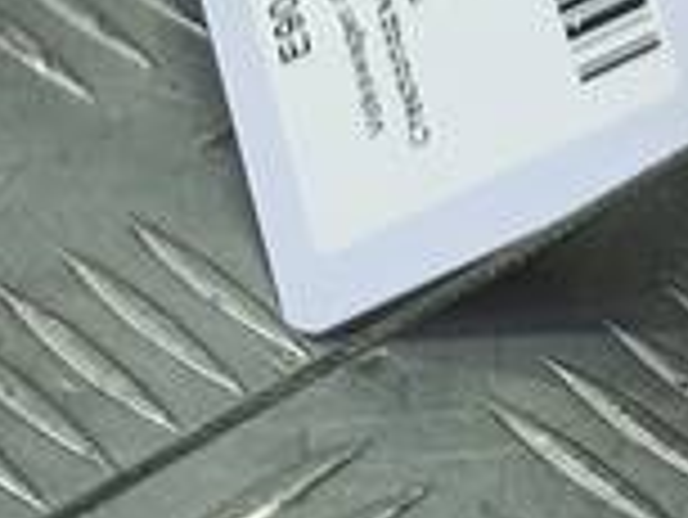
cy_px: 824
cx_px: 207
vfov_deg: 8.7
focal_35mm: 167
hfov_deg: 11.8
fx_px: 3322
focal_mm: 4.6
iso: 50
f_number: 1.8
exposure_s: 1/50
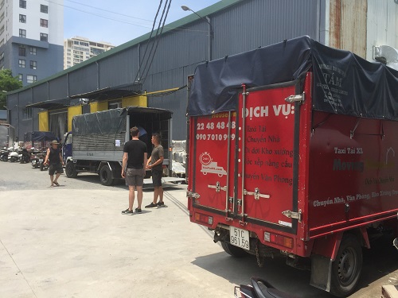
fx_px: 333
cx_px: 199
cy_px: 149
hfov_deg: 61.7
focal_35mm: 29
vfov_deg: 48.2
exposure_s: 1/2198
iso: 32
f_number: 2.2
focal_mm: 4.15
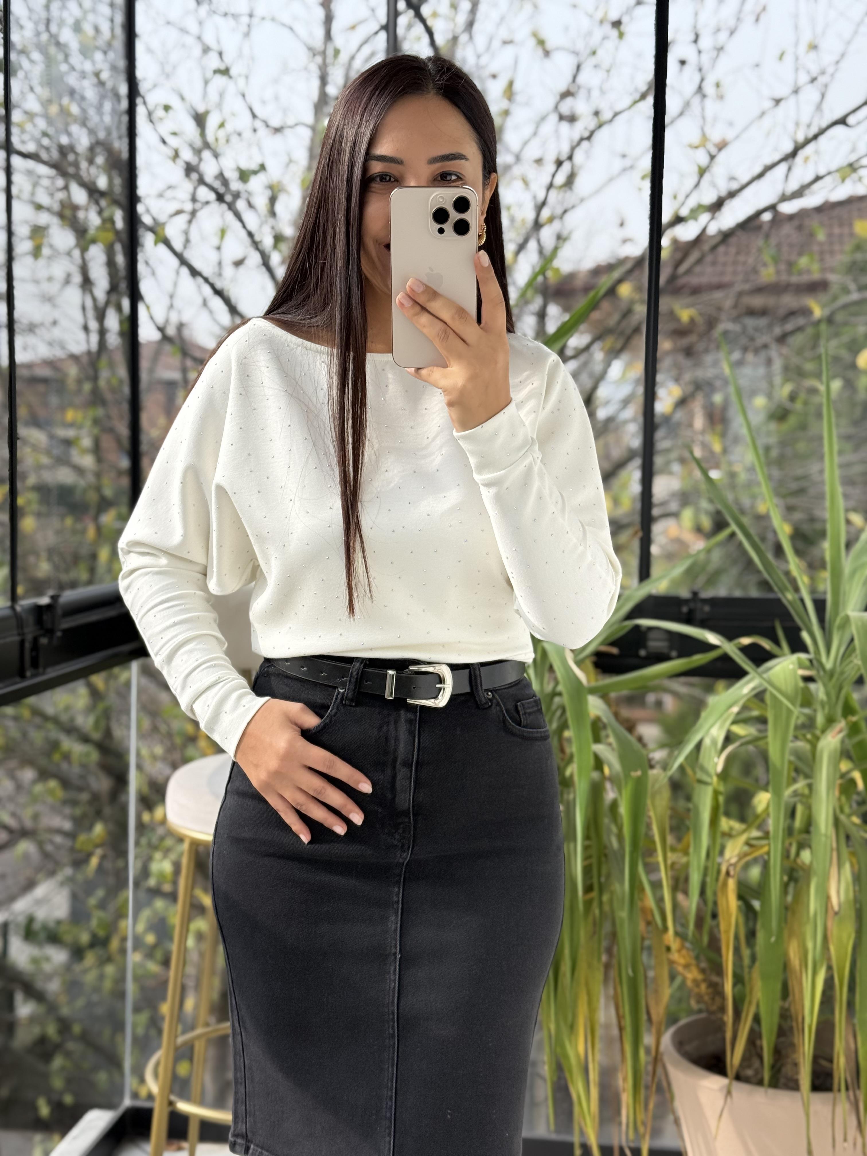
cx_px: 434
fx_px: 1603
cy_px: 578
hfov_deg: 30.3
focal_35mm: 48
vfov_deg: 39.7
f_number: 1.78
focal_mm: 6.76
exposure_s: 1/587
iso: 80
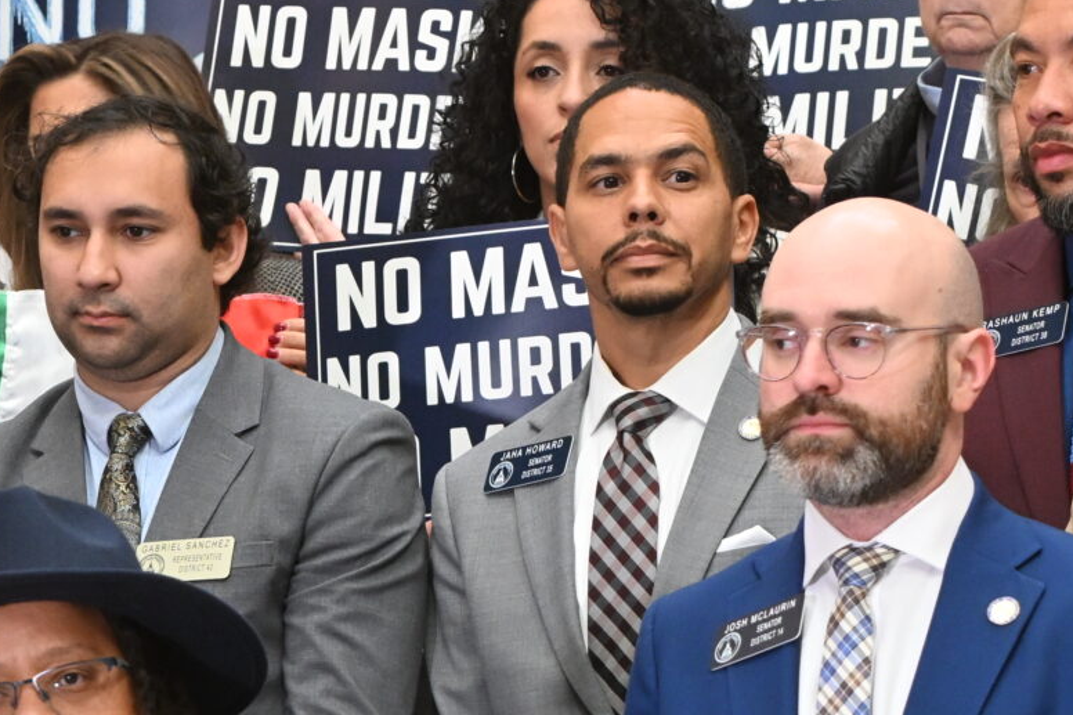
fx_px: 8254
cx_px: 268
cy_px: 486
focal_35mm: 277
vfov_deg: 5.0
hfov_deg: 7.4
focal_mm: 70
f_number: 5.6
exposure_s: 1/60
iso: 2000
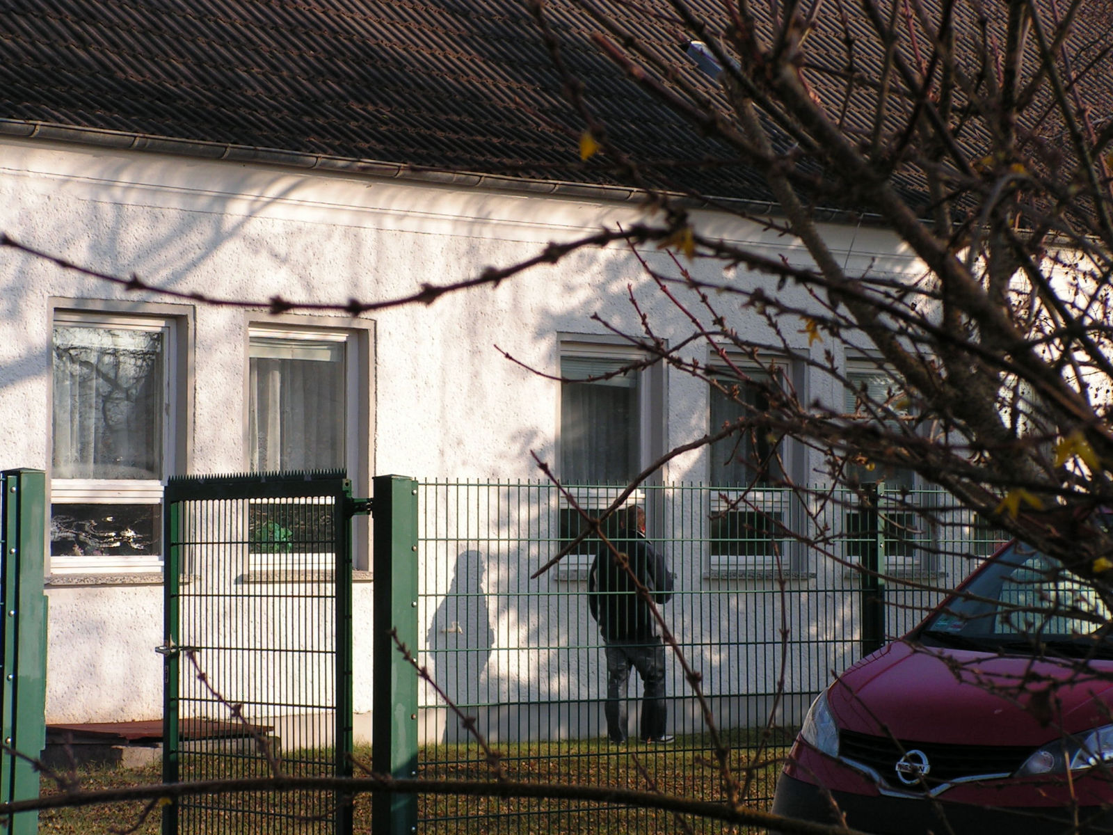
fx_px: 3633
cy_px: 418
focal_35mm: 113
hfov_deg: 17.4
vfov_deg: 13.1
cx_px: 556
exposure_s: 1/250
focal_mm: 18.9
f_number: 4.8
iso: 64
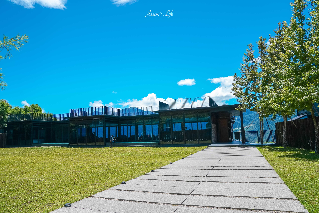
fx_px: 222
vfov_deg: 51.3
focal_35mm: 25
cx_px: 160
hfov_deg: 71.5
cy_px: 106
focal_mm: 25
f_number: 5.6
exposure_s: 1/500
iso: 100
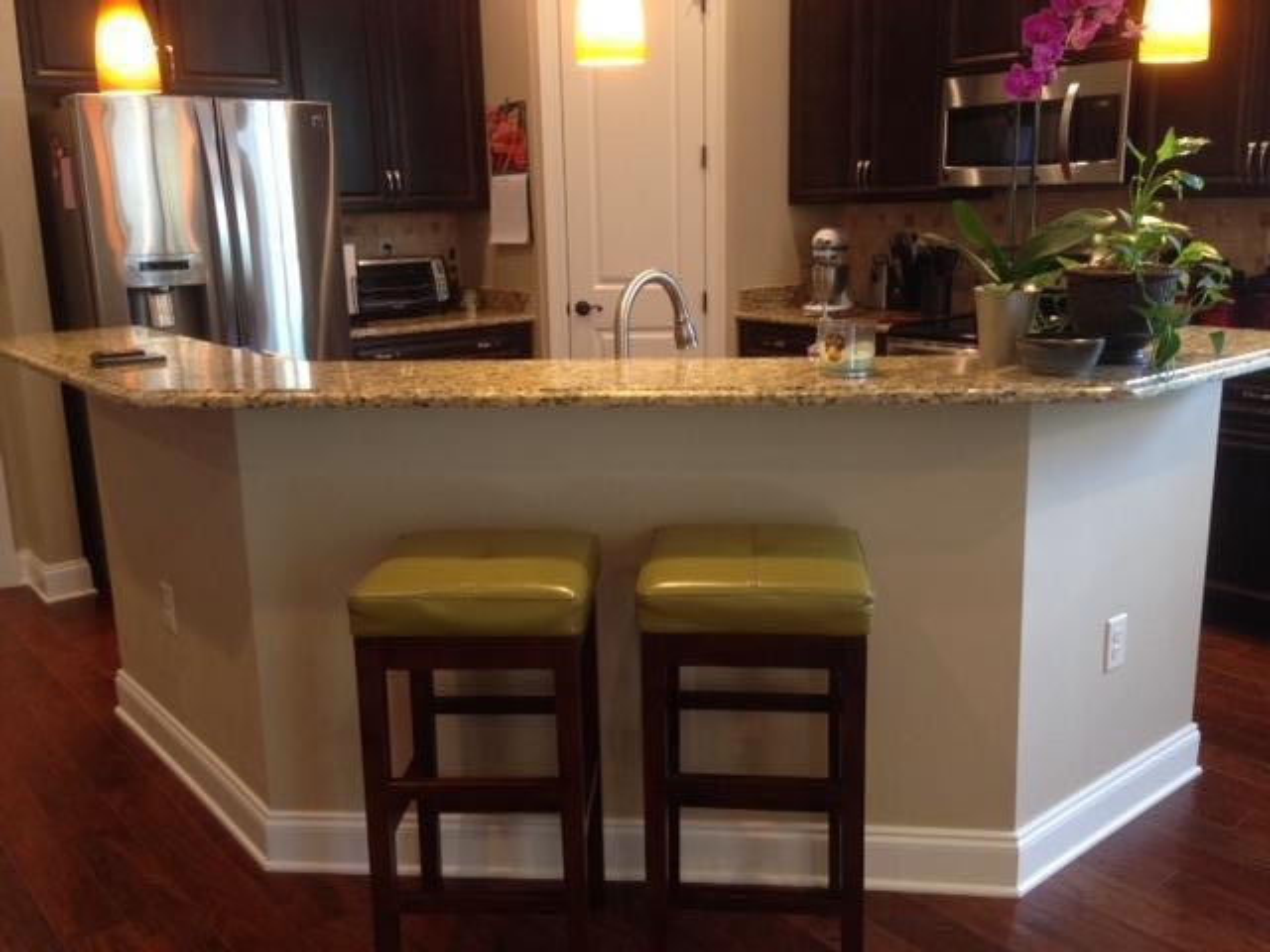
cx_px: 635
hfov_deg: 55.4
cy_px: 476
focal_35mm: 33
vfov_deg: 42.9
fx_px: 1211
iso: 160
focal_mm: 4.12
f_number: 2.4
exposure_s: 1/20
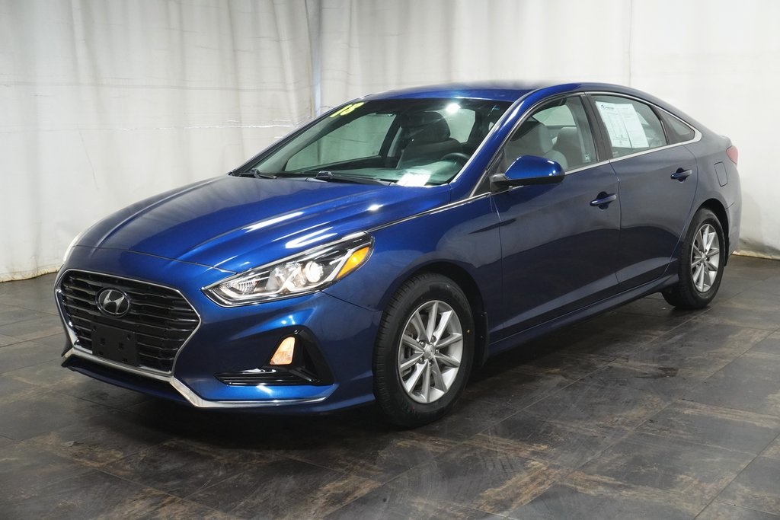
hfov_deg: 45.0
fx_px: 943
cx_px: 390
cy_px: 260
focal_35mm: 44
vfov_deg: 30.9
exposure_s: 1/50
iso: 3200
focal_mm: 29
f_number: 9
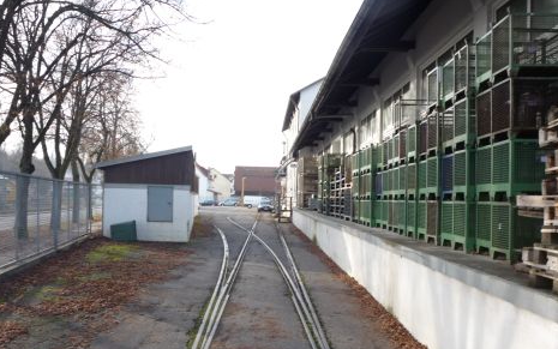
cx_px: 274
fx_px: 532
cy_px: 212
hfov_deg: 55.3
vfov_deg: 36.2
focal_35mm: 35
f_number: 4
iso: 100
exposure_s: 1/100
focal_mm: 5.2
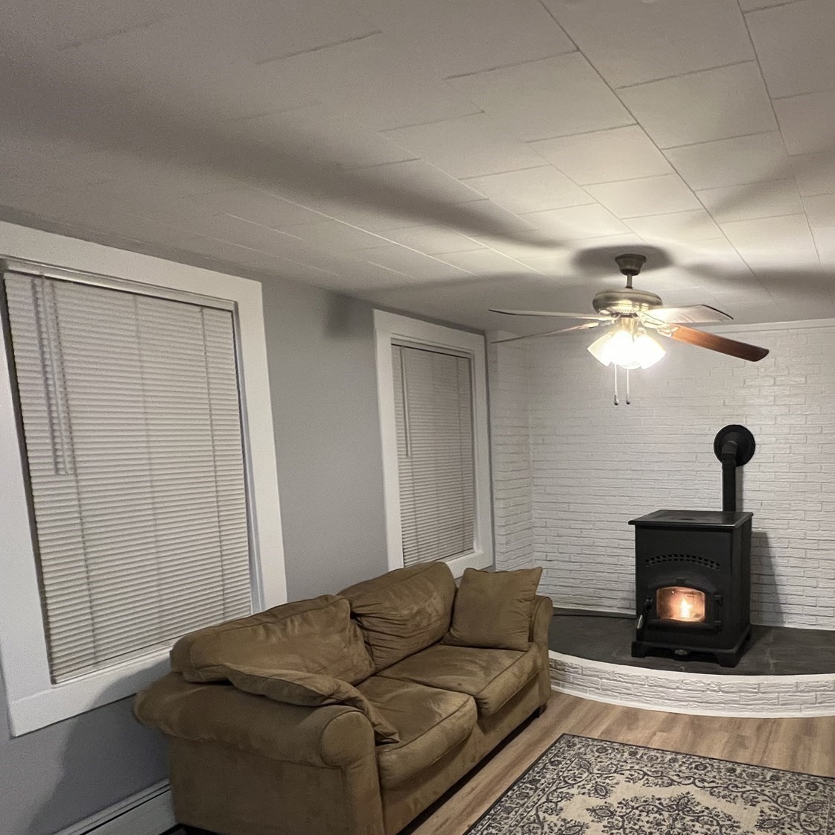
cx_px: 667
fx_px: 573
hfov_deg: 65.7
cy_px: 517
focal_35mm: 21
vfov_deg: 71.1
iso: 500
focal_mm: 1.57
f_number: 1.8
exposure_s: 1/60
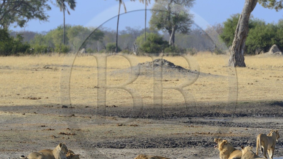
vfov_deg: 3.4
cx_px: 148
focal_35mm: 357
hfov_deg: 6.0
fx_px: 2679
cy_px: 89
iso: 400
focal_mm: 280
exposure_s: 1/640
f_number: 9
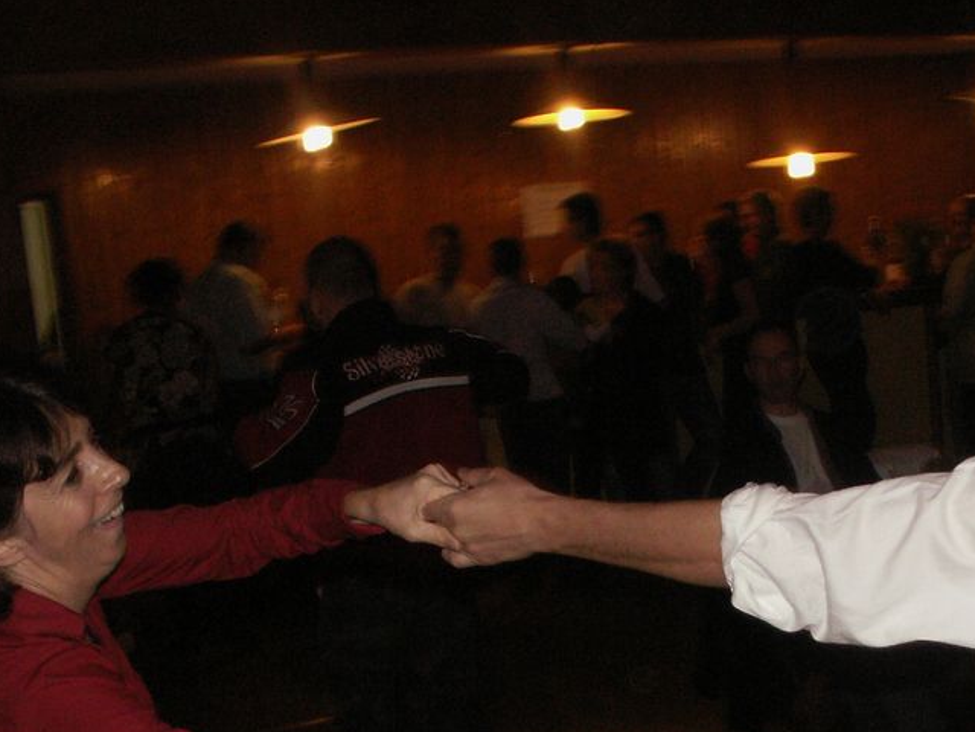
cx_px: 795
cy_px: 723
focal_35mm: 77
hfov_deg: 24.9
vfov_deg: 18.7
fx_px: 2169
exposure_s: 1/40
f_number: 2.8
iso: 160
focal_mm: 5.86
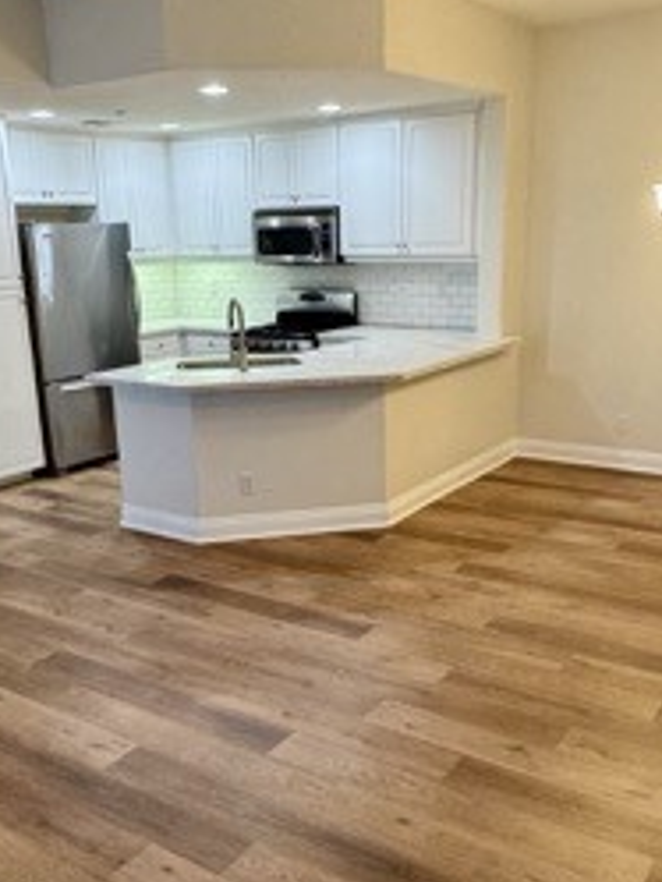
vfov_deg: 51.0
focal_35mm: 36
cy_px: 528
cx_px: 301
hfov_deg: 39.7
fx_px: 917
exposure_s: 1/60
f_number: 2.2
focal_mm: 2.22
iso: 200
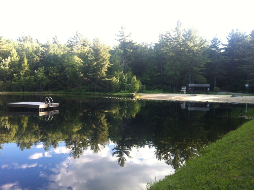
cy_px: 95
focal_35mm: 35
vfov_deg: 40.6
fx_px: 256
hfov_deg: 52.7
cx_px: 127
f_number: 2.8
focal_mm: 3.85
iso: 80
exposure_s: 1/132
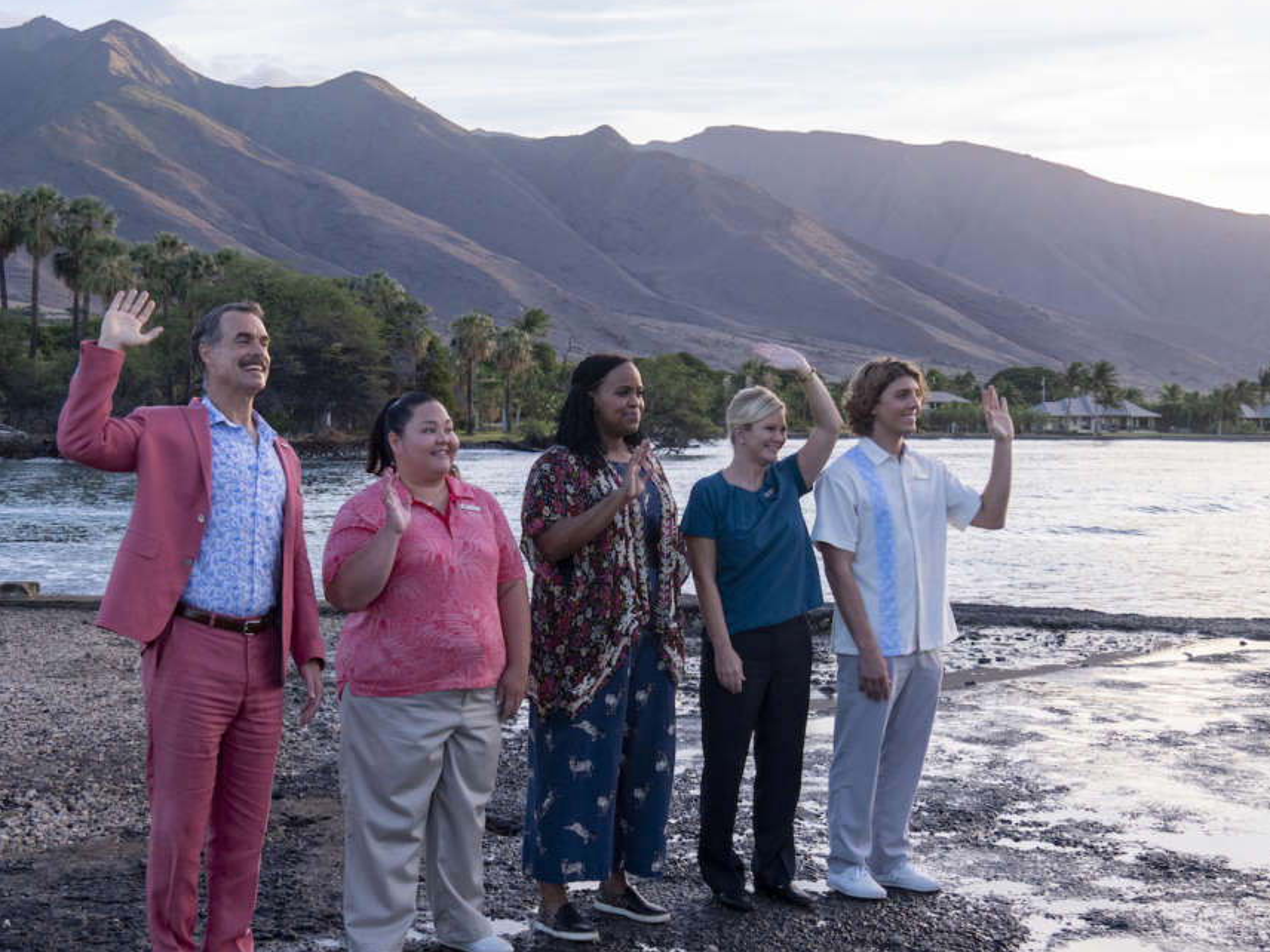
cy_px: 513
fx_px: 1871
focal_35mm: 51
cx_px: 533
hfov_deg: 37.4
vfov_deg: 28.6
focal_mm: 21
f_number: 4.5
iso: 800
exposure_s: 1/400
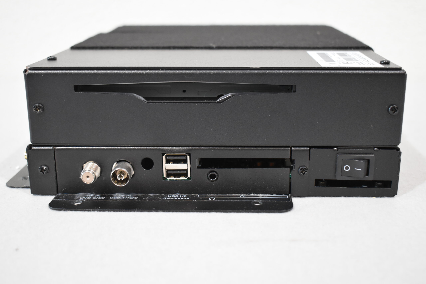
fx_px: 568
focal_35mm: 48
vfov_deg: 28.1
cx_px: 213
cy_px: 142
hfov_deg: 41.1
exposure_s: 1/125
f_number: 4.5
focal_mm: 32
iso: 1800
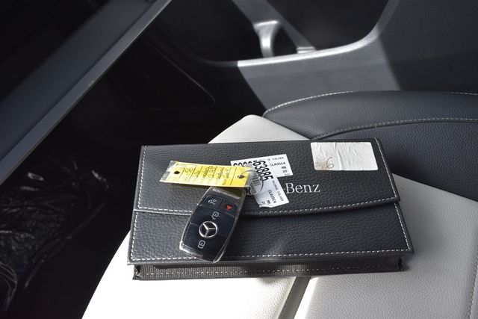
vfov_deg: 36.9
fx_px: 478
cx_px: 239
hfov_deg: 53.1
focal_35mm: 36
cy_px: 160
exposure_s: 1/250
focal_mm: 24
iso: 220
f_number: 5.6
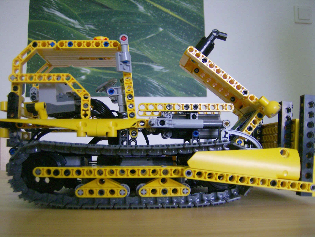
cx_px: 158
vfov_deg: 39.7
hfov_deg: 51.4
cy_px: 118
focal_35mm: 36
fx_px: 328
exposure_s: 1/19.4
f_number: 2.8
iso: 200
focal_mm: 6
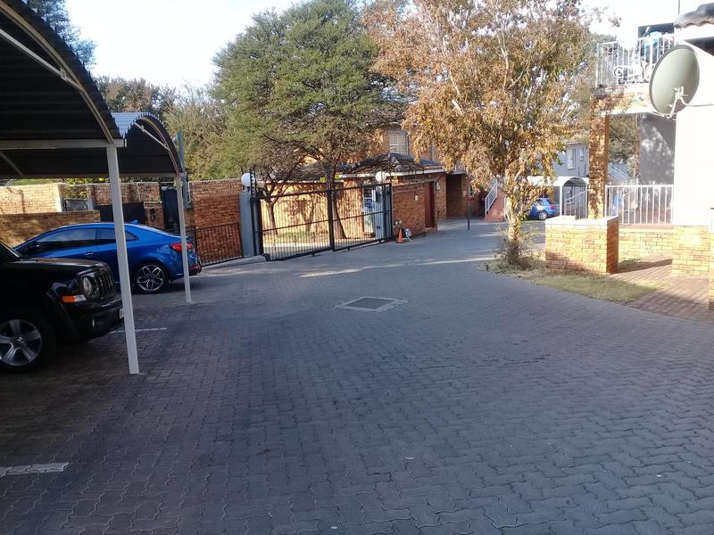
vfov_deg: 45.4
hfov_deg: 58.4
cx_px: 357
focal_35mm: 31
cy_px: 268
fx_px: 639
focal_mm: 3.3
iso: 50
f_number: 2.2
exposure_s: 1/300
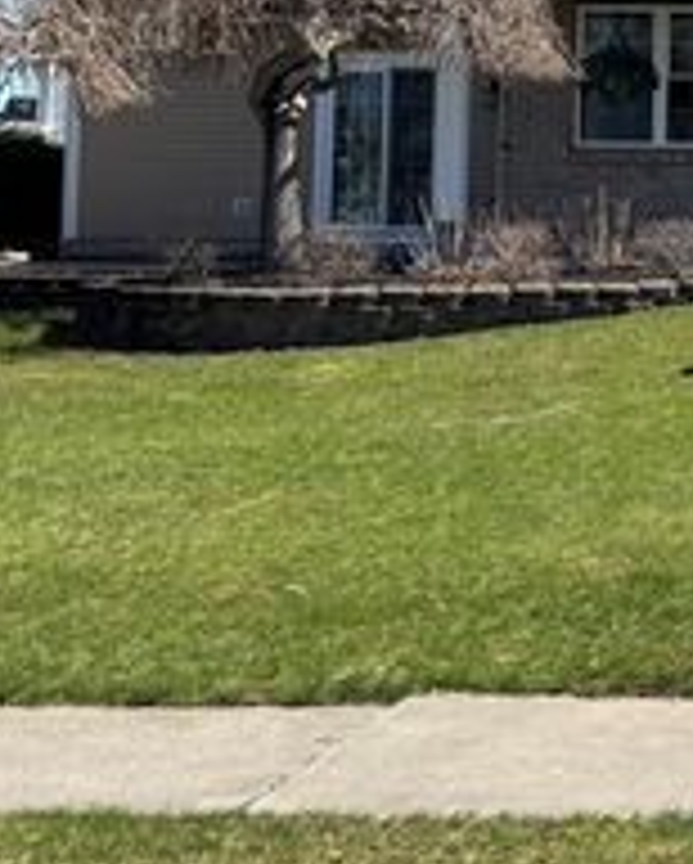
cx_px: 1040
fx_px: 1689
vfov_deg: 27.8
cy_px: 106
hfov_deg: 20.0
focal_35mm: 66
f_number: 1.6
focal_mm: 5.96
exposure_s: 1/1984
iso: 50
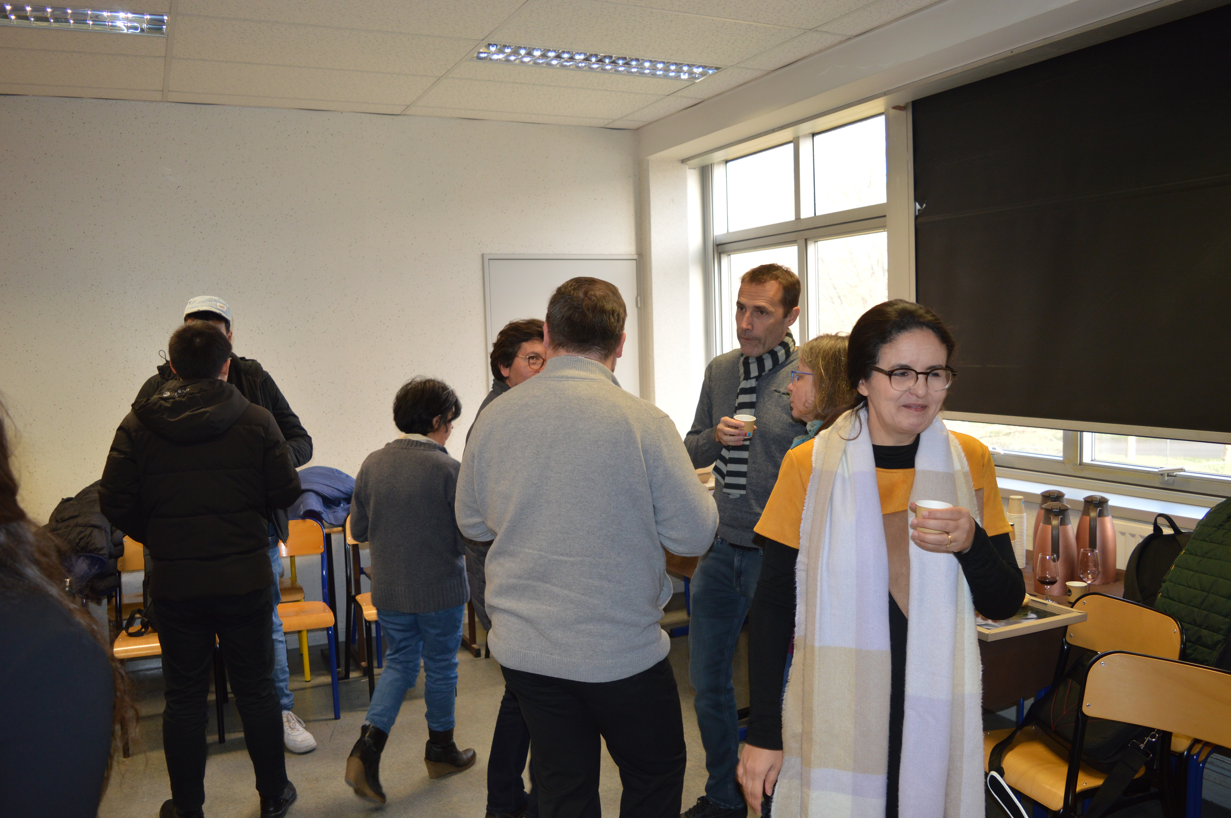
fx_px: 922
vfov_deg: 47.8
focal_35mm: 27
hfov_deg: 67.4
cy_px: 409
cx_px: 616
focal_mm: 18
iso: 400
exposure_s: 1/60
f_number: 4
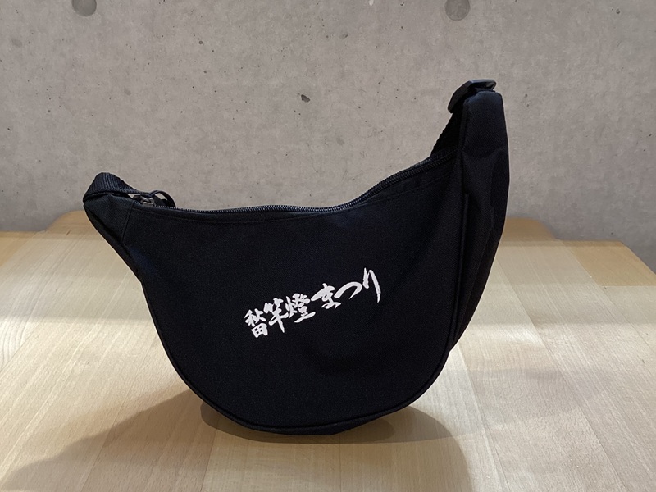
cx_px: 328
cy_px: 246
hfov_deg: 58.4
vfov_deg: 45.4
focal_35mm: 31
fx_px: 587
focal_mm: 3.3
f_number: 2.4
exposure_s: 1/60
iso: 200
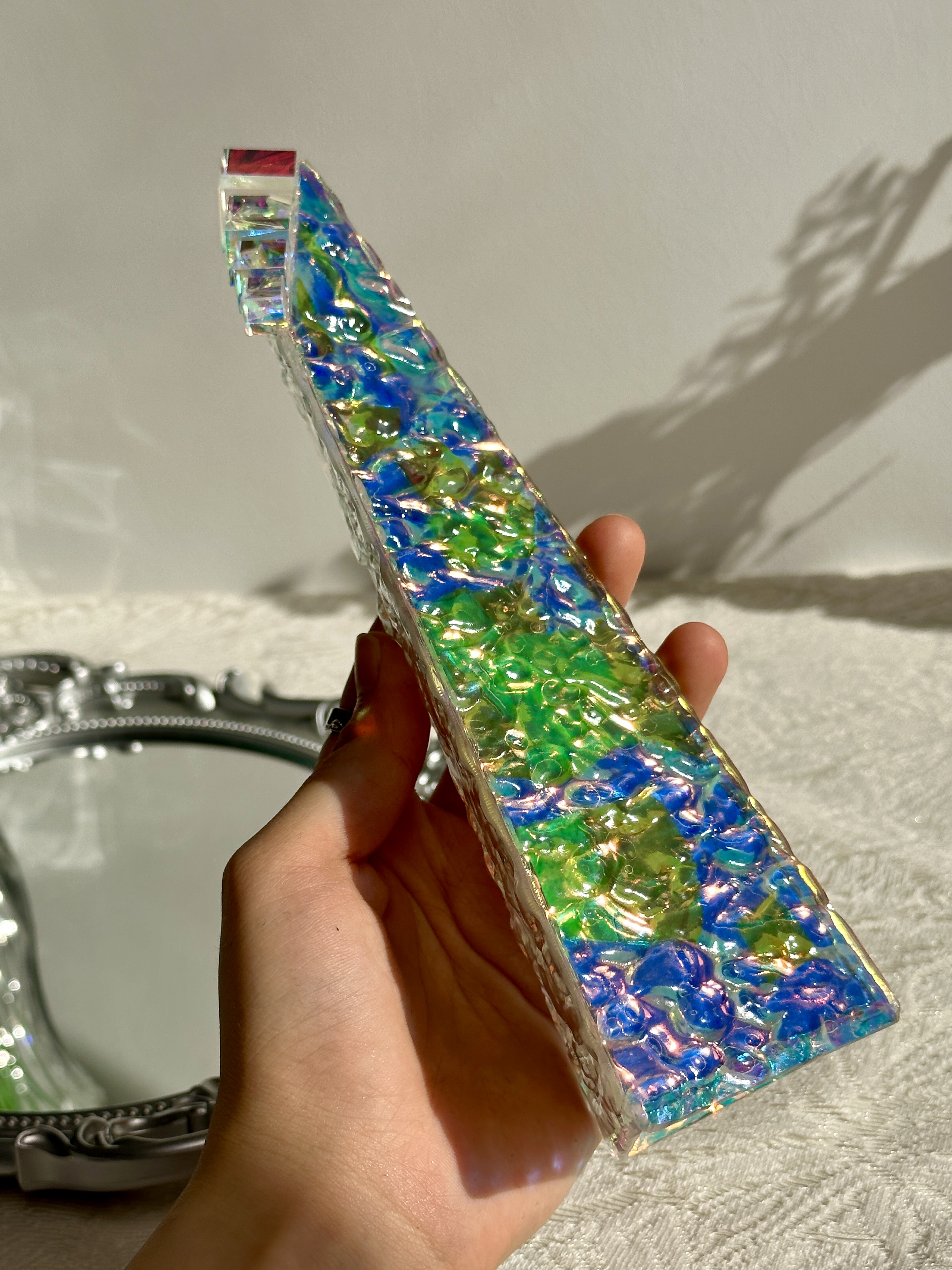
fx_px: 1760
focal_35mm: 48
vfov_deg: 39.7
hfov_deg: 30.3
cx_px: 476
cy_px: 635
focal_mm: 6.86
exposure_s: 1/3876
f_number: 1.78
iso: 64
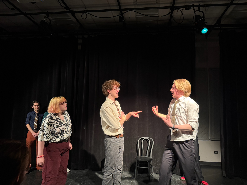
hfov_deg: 69.4
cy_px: 96
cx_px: 127
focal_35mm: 25
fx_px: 178
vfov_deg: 54.9
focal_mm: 6.76
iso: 200
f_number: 1.78
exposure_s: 1/60
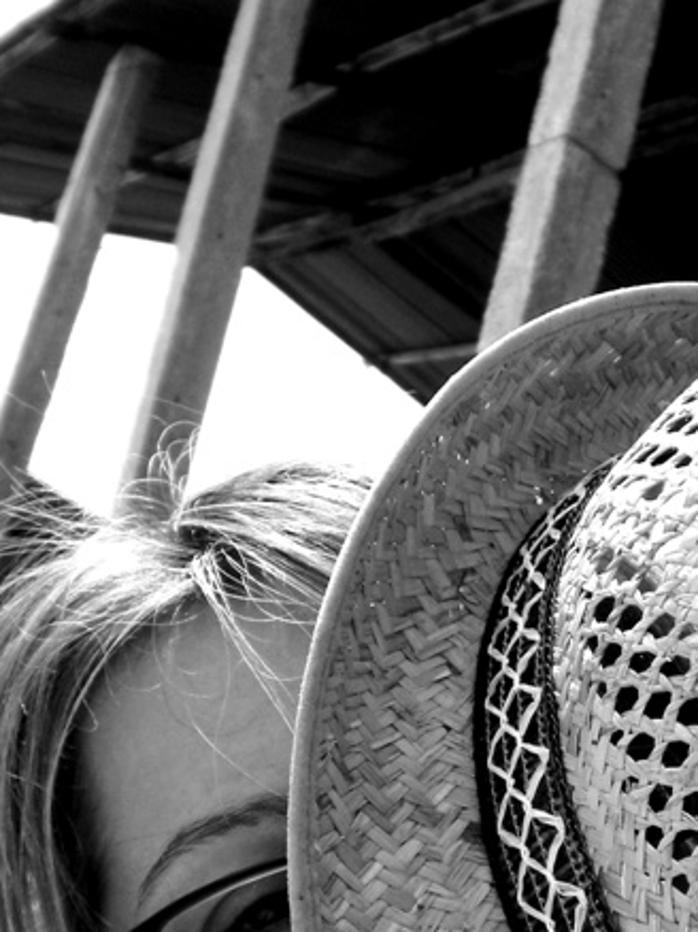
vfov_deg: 24.1
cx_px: 566
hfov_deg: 18.2
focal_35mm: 80
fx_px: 2153
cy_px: 723
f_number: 4.6
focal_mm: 6.3
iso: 80
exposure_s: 1/527
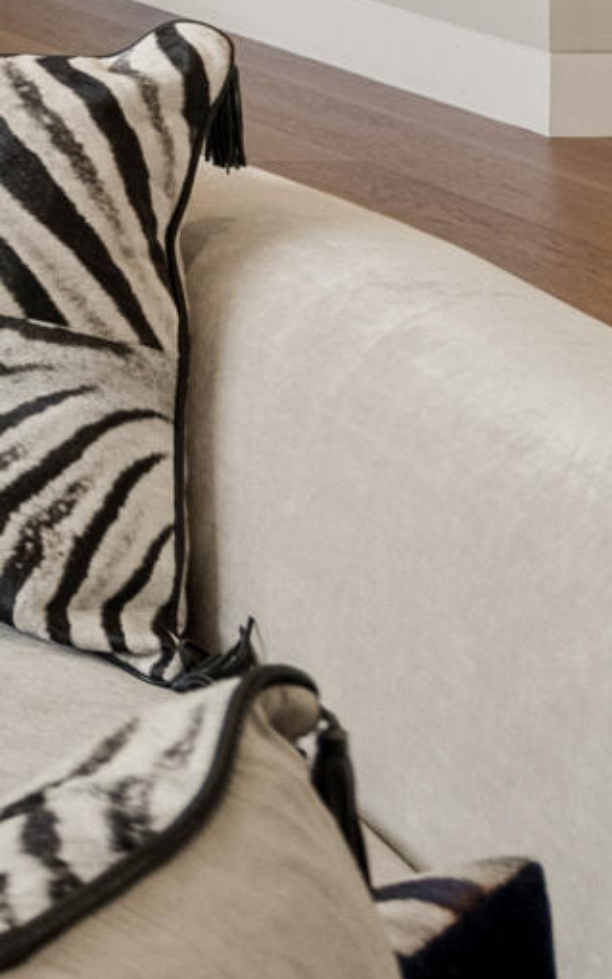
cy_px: -664
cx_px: -1988
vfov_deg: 15.4
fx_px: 3201
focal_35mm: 120
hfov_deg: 7.2
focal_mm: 20
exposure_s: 1/5
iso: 800
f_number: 7.1
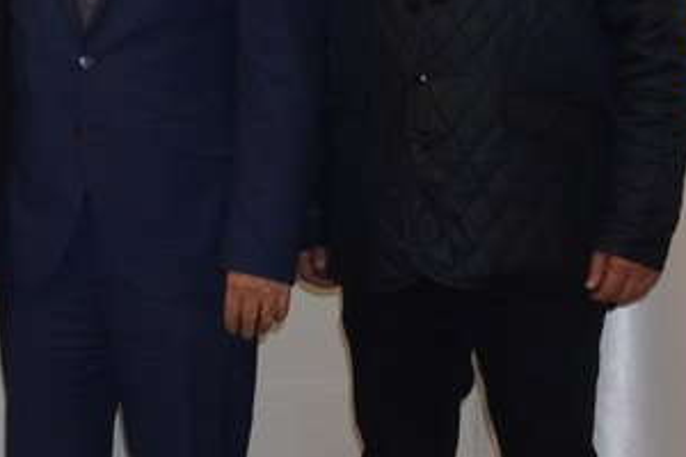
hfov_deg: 13.3
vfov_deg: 10.0
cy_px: -119
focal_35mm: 135
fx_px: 2572
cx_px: -649
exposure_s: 1/60
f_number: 3.5
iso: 1100
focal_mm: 18
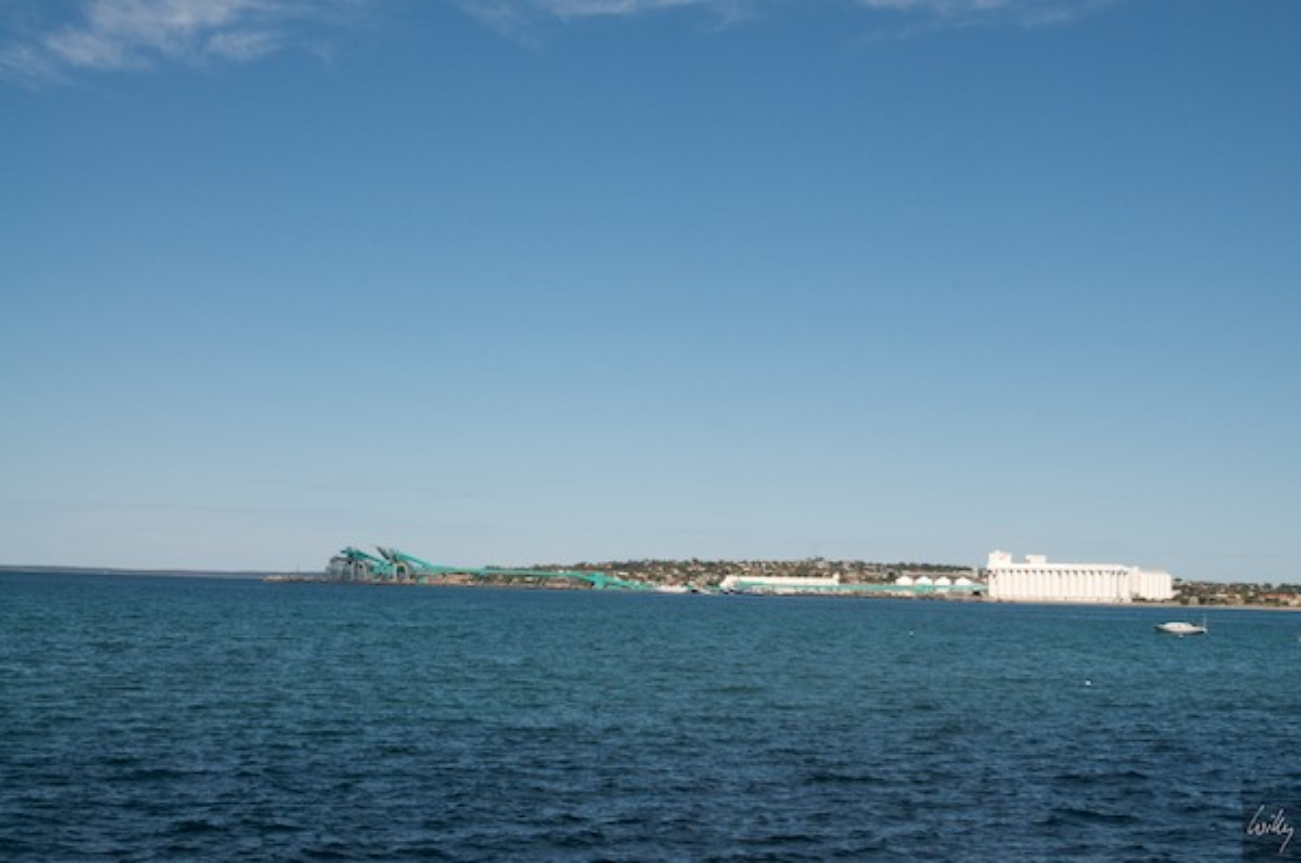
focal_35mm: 57
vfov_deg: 23.7
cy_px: 432
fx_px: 2057
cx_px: 650
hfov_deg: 35.1
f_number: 13
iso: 320
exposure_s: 1/640
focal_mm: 38
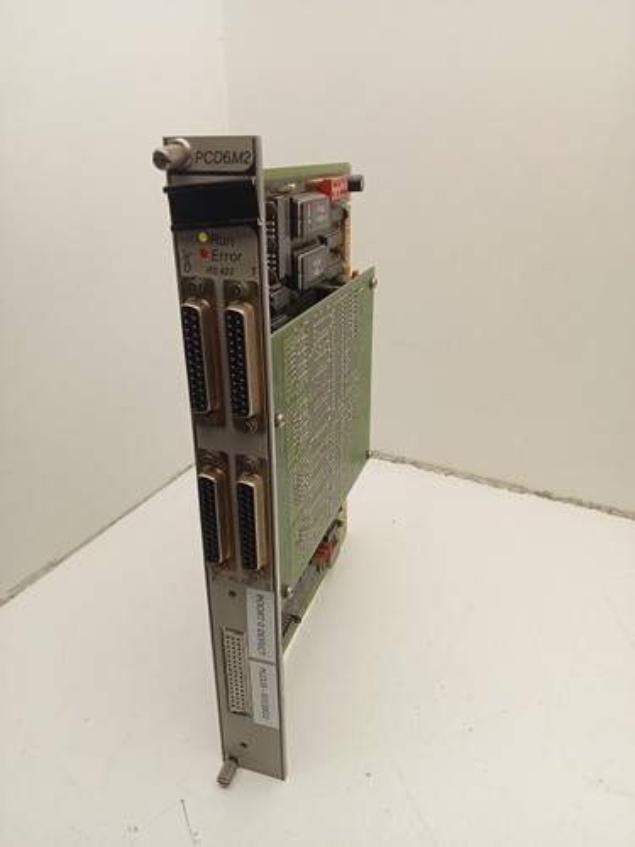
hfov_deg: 49.7
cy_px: 424
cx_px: 318
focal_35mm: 28
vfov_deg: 63.4
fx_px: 685
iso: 106
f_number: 2.2
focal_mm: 3.46
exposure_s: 1/134
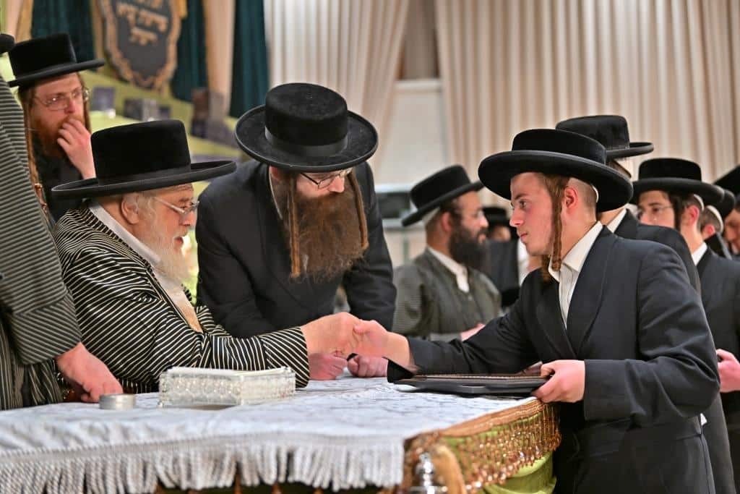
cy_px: 247
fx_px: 1439
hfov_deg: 28.8
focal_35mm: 70
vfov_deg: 19.5
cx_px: 370
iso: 640
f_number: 2.8
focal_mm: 70
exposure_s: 1/160
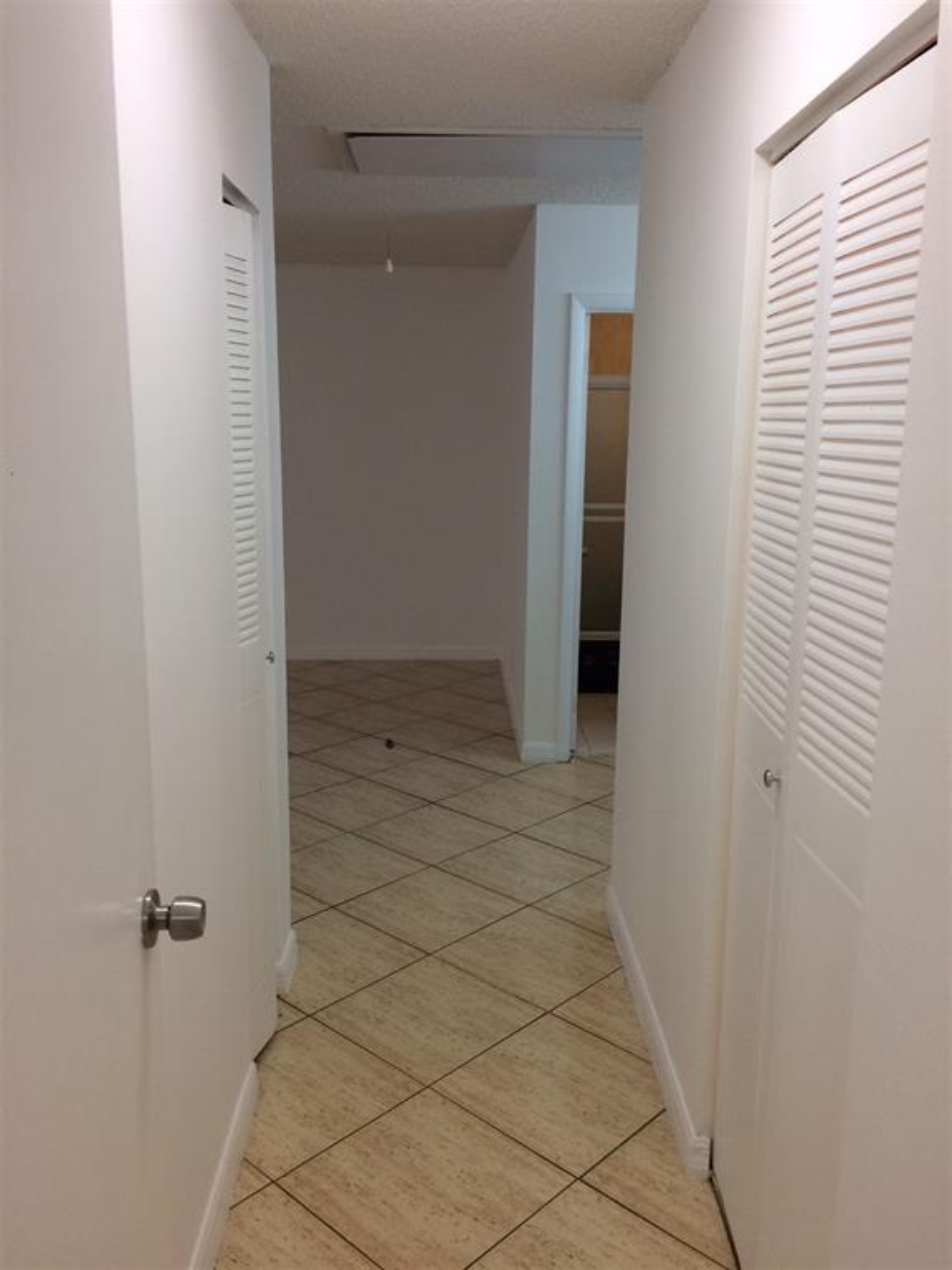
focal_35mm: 29
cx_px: 476
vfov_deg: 61.7
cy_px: 635
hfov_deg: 48.2
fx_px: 1063
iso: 40
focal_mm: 4.15
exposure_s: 1/30
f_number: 2.2
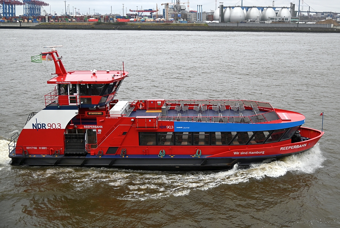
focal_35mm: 35
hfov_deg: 54.4
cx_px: 170
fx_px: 331
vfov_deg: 37.9
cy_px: 114
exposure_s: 1/250
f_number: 4
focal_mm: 35
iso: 400
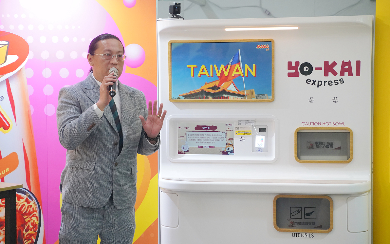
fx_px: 819
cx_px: 195
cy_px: 121
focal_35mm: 77
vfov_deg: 17.0
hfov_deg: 26.8
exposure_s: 1/160
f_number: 4
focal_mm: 75
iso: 5000
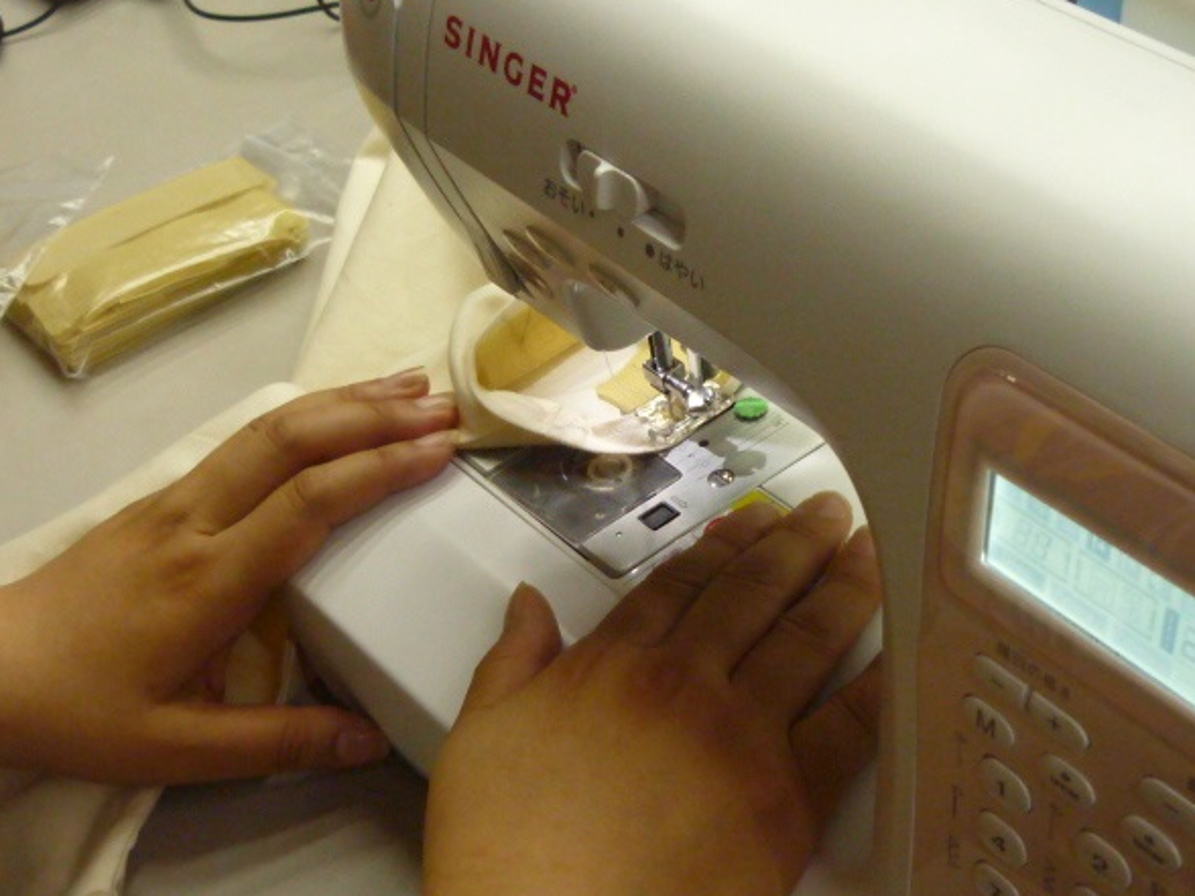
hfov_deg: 31.2
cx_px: 612
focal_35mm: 62
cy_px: 461
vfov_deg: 23.6
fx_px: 2140
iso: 400
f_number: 2.9
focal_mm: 5.9
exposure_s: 1/80
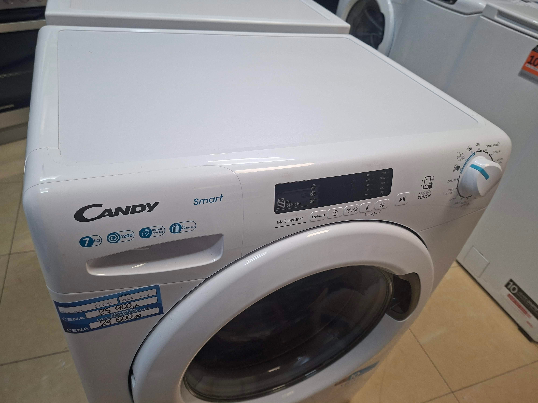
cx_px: 269
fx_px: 357
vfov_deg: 58.9
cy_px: 202
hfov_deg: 73.9
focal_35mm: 23
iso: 200
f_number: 1.8
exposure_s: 1/100
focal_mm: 5.54
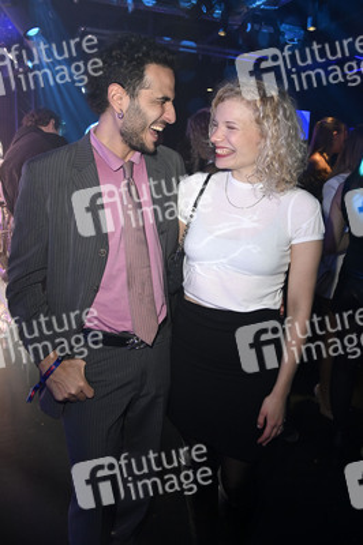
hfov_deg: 53.1
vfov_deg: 73.8
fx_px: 364
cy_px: 272
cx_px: 182
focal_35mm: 24
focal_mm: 24
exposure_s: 1/25
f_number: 5.6
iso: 2000
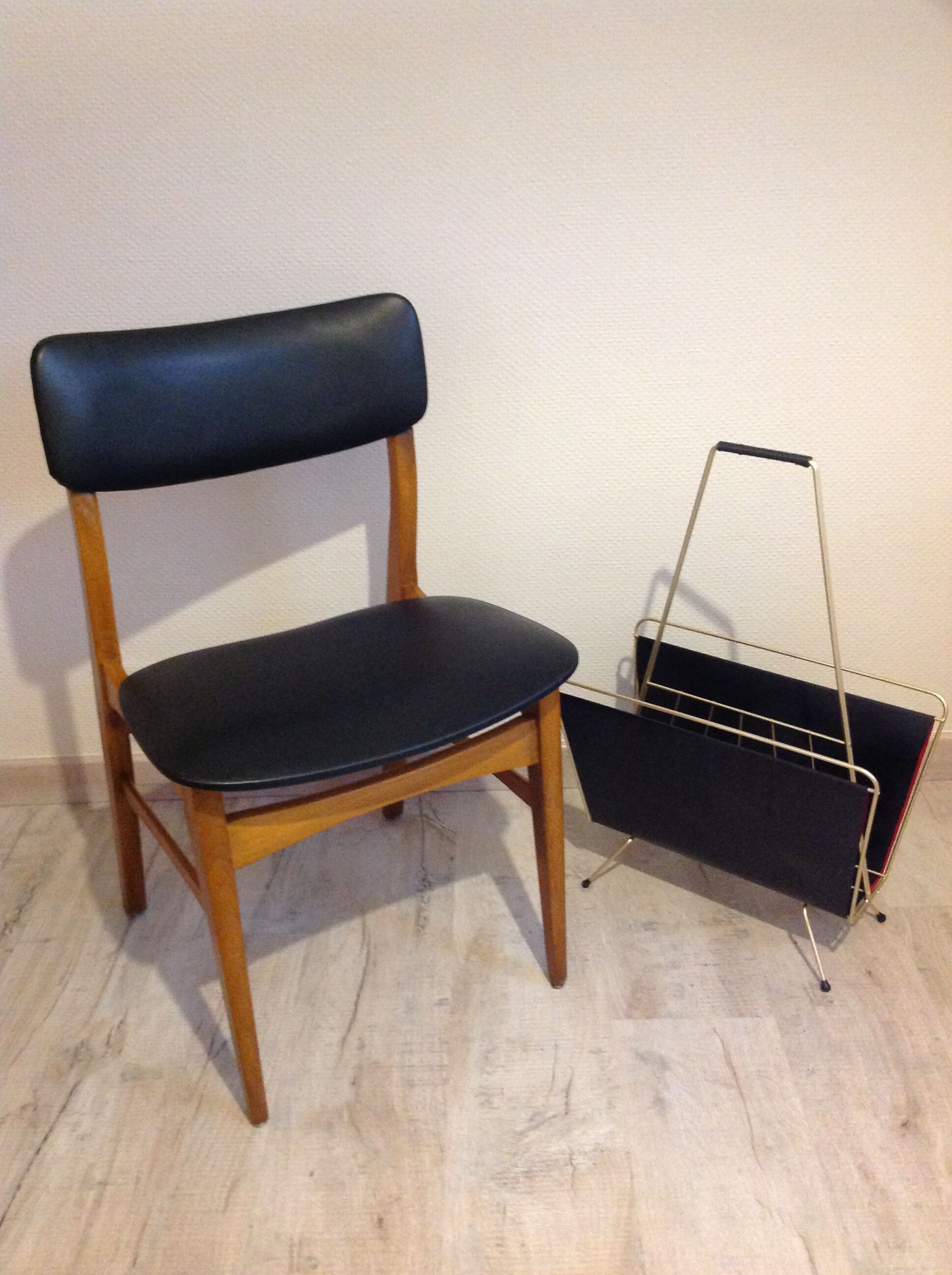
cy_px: 638
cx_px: 476
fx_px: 1287
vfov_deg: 52.7
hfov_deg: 40.6
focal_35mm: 35
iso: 400
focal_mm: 4.28
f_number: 2.4
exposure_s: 1/15
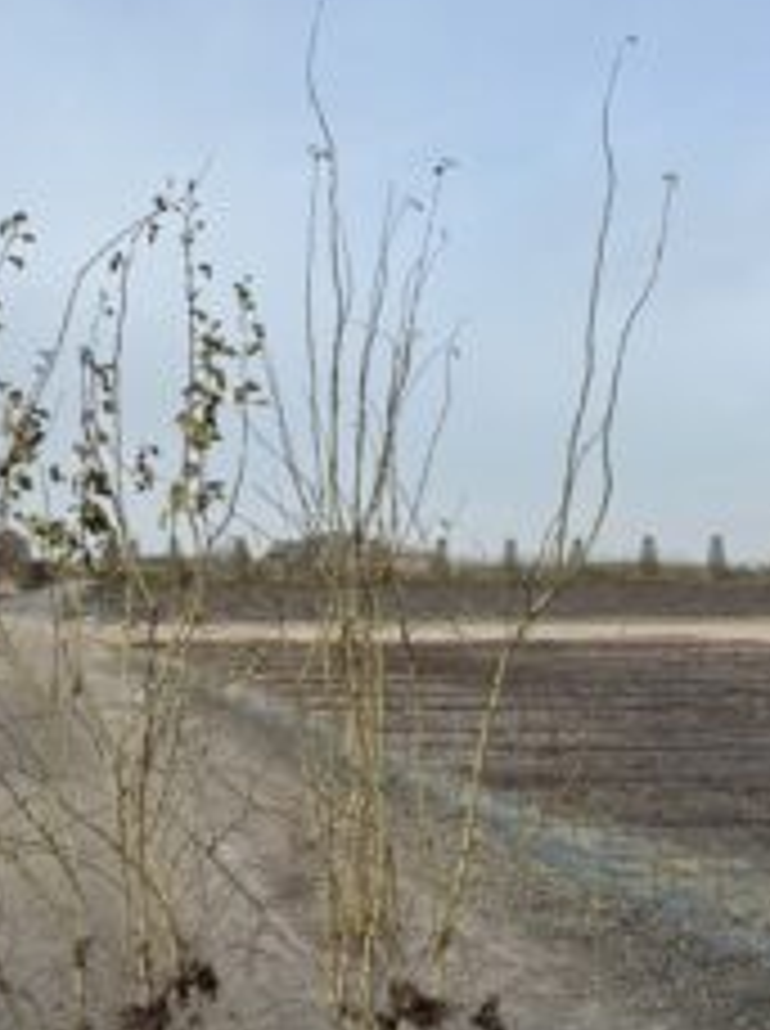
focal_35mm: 42
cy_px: 540
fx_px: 1249
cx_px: 113
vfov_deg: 44.8
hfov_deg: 32.9
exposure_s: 1/3597
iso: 80
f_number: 1.78
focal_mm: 6.86
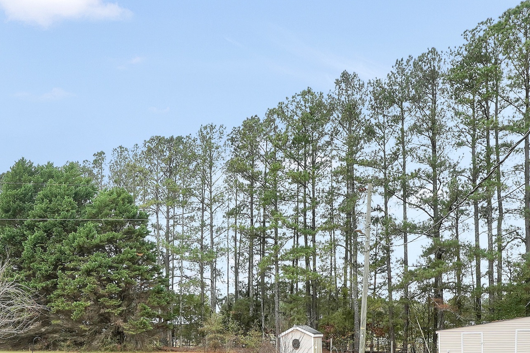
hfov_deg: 52.0
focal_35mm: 36
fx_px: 530
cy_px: 343
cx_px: 171
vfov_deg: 34.0
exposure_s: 1/125
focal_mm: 10
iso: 100
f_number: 5.6
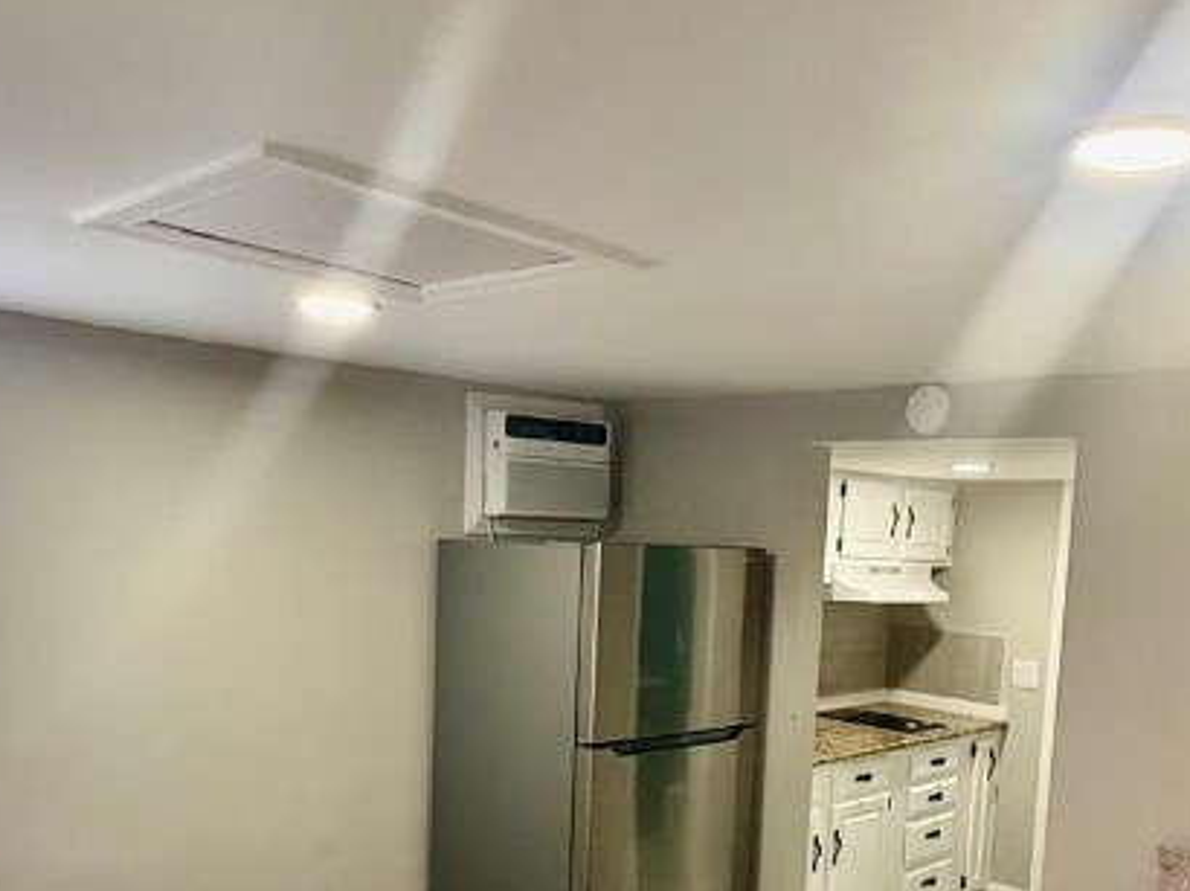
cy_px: 665
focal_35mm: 35
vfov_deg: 39.6
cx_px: 650
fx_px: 1202
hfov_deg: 52.6
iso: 320
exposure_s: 1/99
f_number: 2.2
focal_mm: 2.22
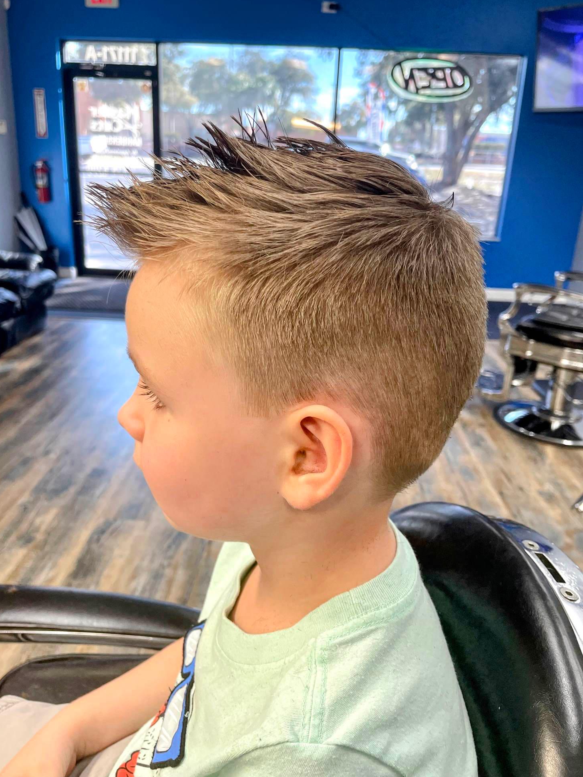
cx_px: 281
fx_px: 606
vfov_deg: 65.3
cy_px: 376
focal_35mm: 27
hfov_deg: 51.3
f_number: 1.6
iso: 80
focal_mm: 4.2
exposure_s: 1/120
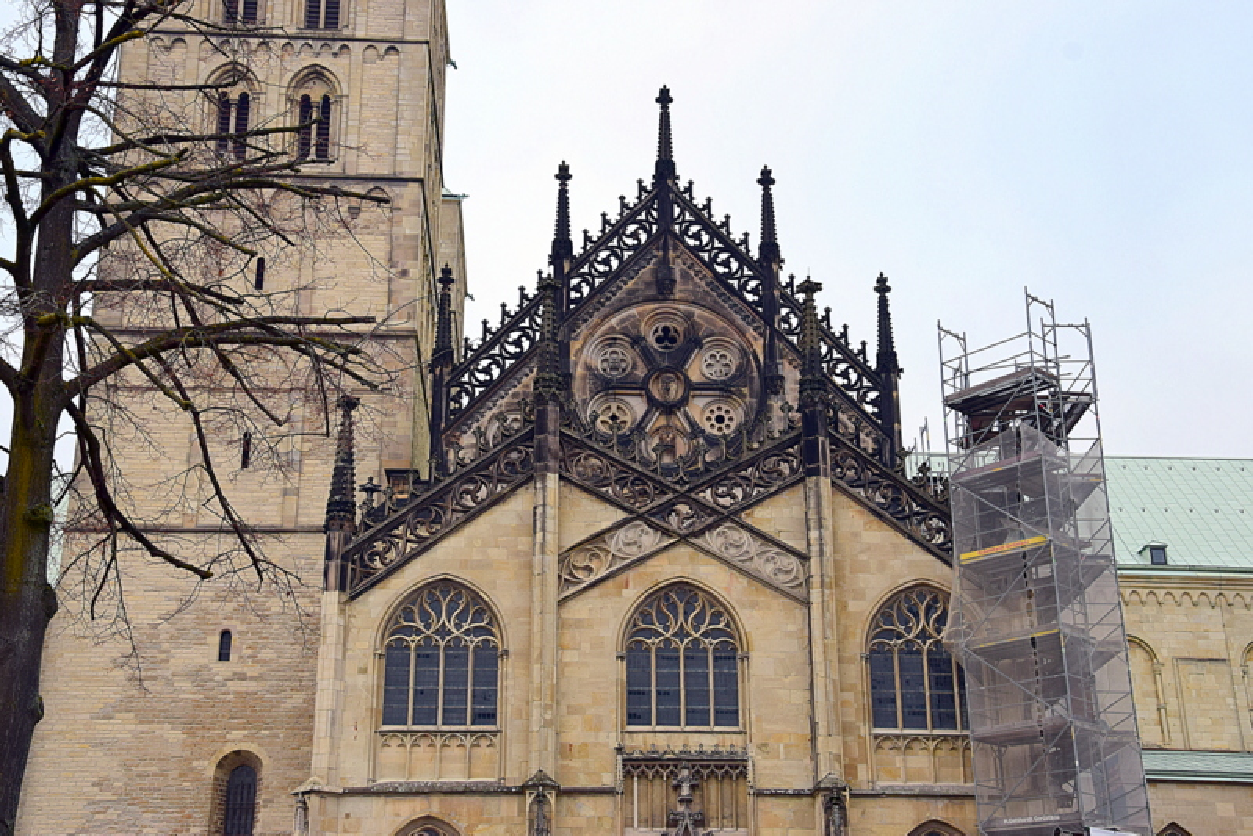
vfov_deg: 28.1
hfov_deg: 41.1
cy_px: 418
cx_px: 626
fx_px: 1671
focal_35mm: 48
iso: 400
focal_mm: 32
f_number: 9
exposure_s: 1/100
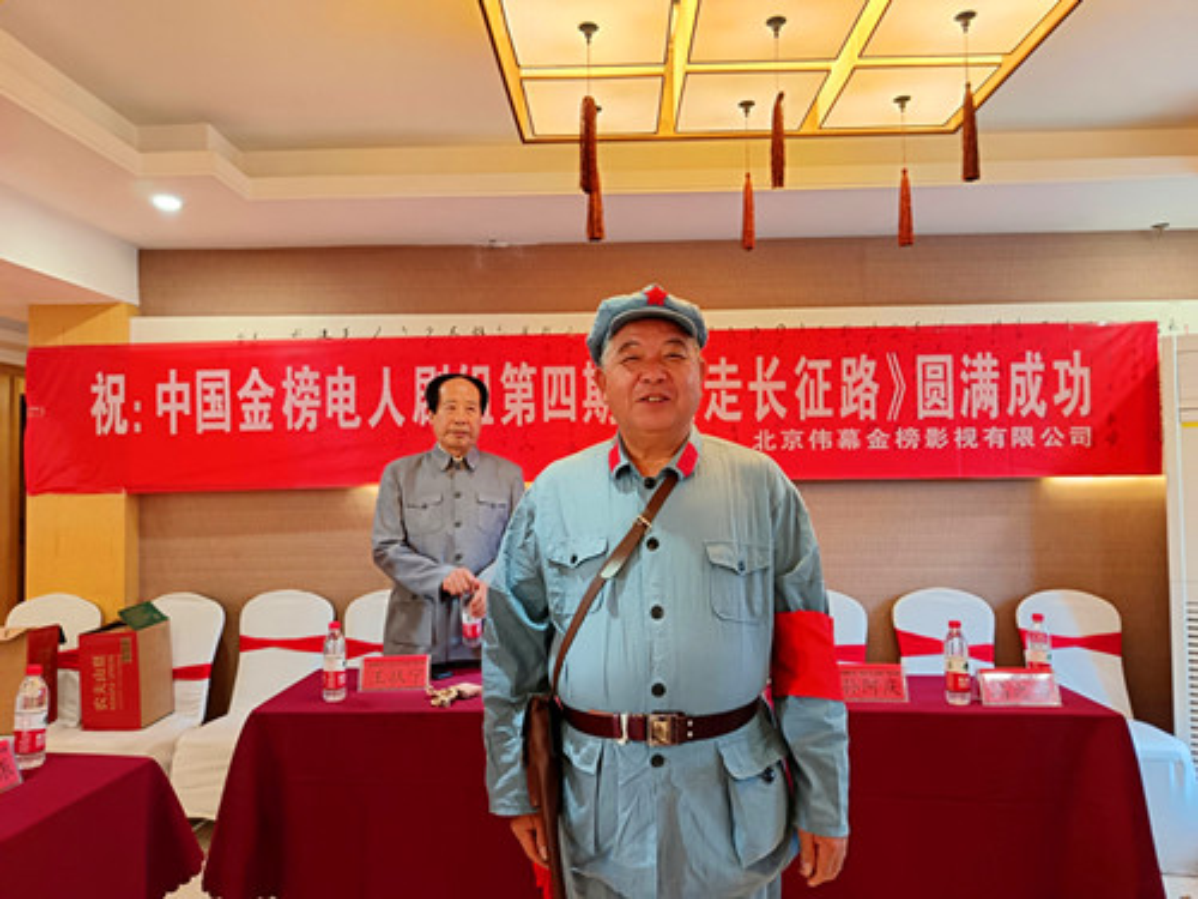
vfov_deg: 56.8
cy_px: 450
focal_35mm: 24
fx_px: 831
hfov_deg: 71.6
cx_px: 599
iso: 1765
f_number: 1.75
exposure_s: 1/25
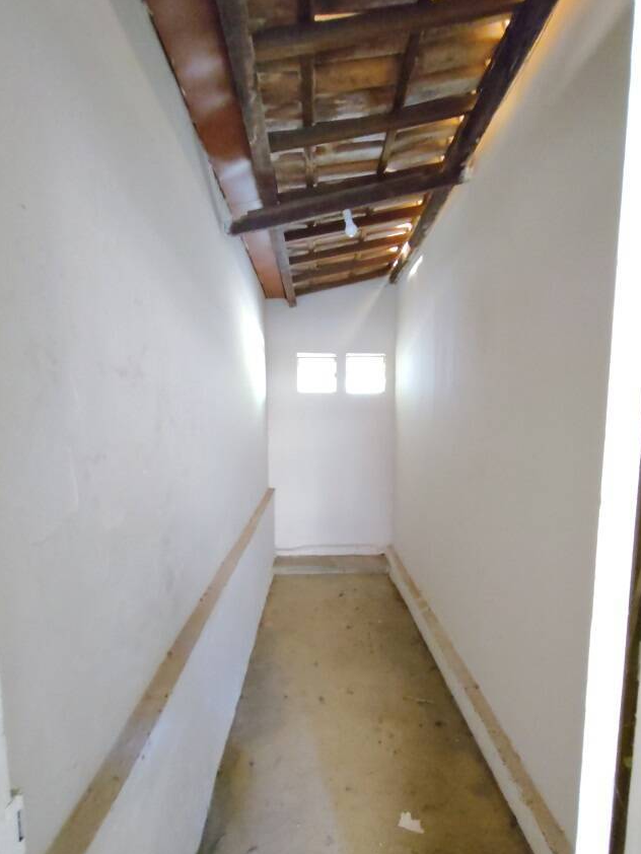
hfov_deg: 68.6
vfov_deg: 84.4
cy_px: 473
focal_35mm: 19
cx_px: 345
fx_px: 469
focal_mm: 1.66
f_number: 2.2
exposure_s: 1/13
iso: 6231
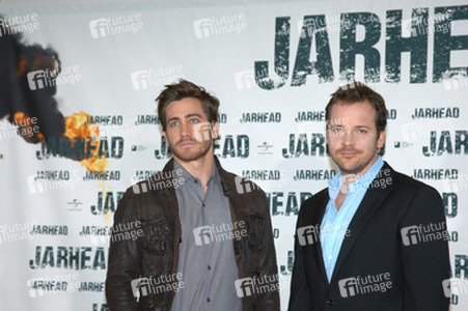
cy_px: 156
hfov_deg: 16.1
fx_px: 1656
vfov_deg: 10.7
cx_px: 234
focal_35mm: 128
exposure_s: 1/80
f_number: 5.6
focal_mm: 85
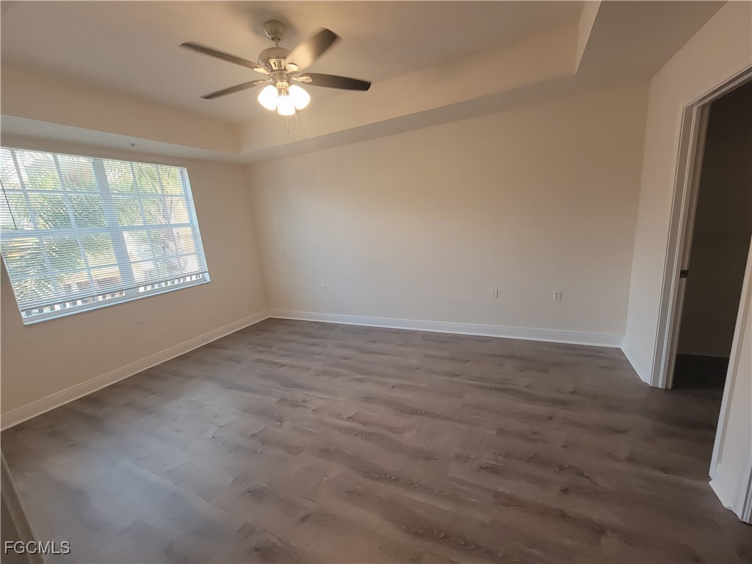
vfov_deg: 89.9
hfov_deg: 106.2
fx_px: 282
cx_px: 376
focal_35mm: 13
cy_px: 282
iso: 125
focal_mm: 2.2
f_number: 2.2
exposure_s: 1/60
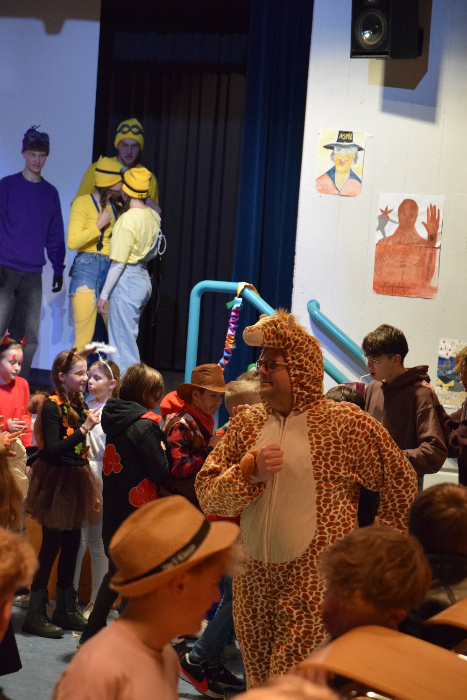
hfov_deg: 13.0
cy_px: 350
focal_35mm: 105
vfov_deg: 19.5
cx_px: 234
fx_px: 2043
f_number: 4
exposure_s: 1/200
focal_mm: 70
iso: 3200
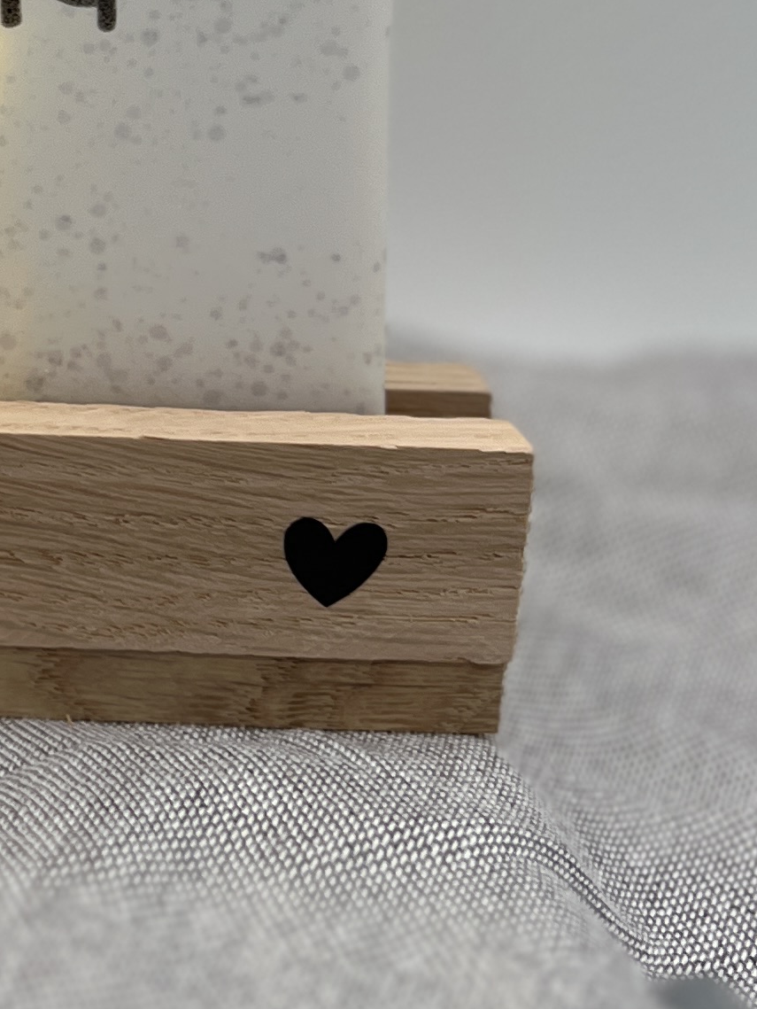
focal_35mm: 92
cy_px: 54
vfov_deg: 20.7
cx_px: -447
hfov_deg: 14.7
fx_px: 2681
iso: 50
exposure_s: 1/840
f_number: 1.5
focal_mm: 5.7
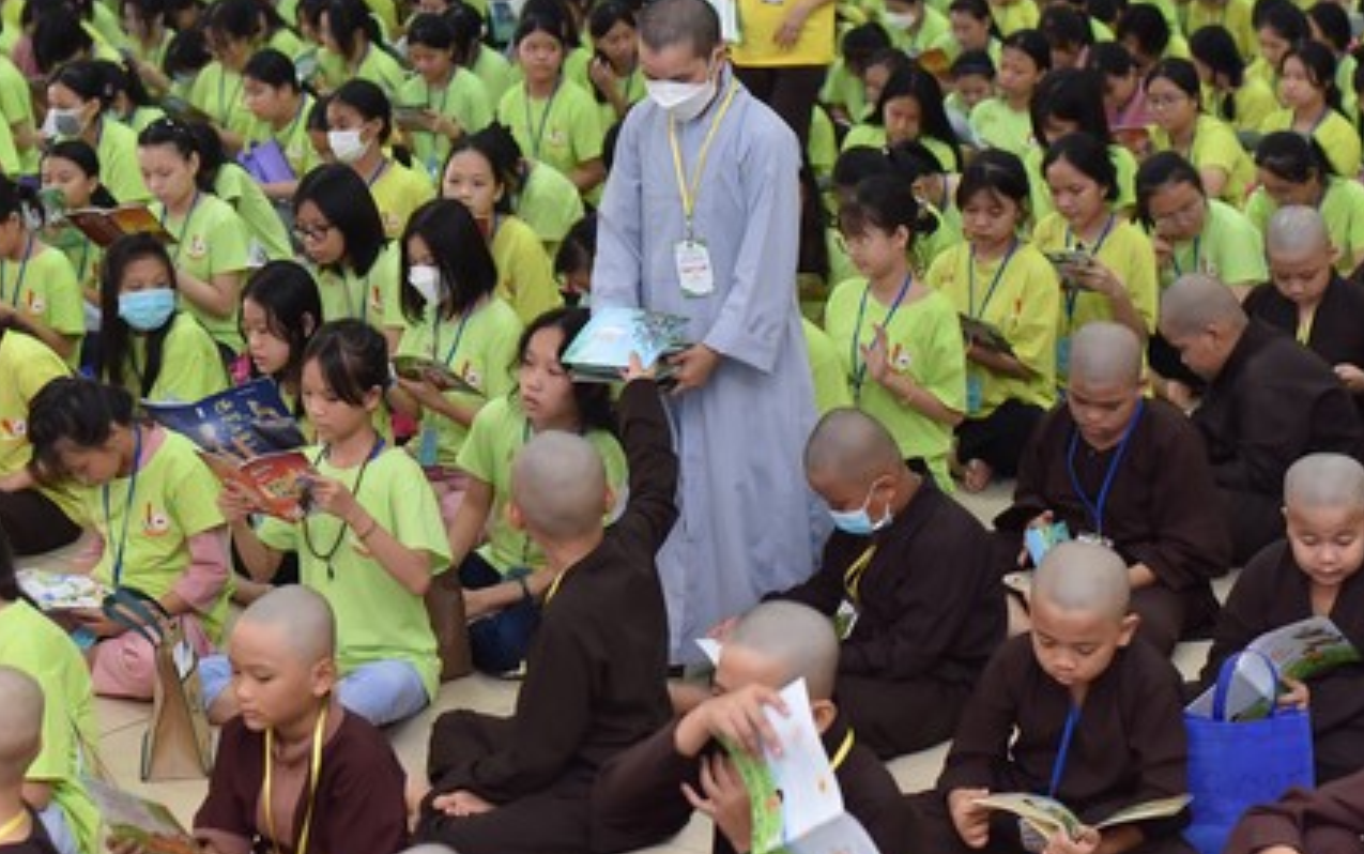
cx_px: 671
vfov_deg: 16.7
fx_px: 2901
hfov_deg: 26.5
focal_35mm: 78
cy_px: 263
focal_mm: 50
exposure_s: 1/160
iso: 1000
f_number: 3.2
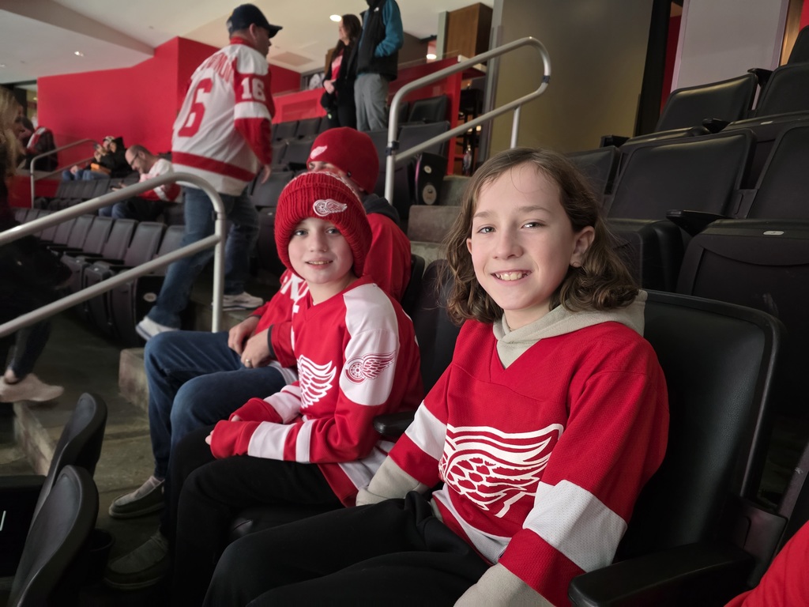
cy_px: 304
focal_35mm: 23
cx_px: 404
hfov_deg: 73.9
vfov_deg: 58.9
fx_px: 538
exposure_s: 1/120
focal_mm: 6.3
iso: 800
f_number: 1.7
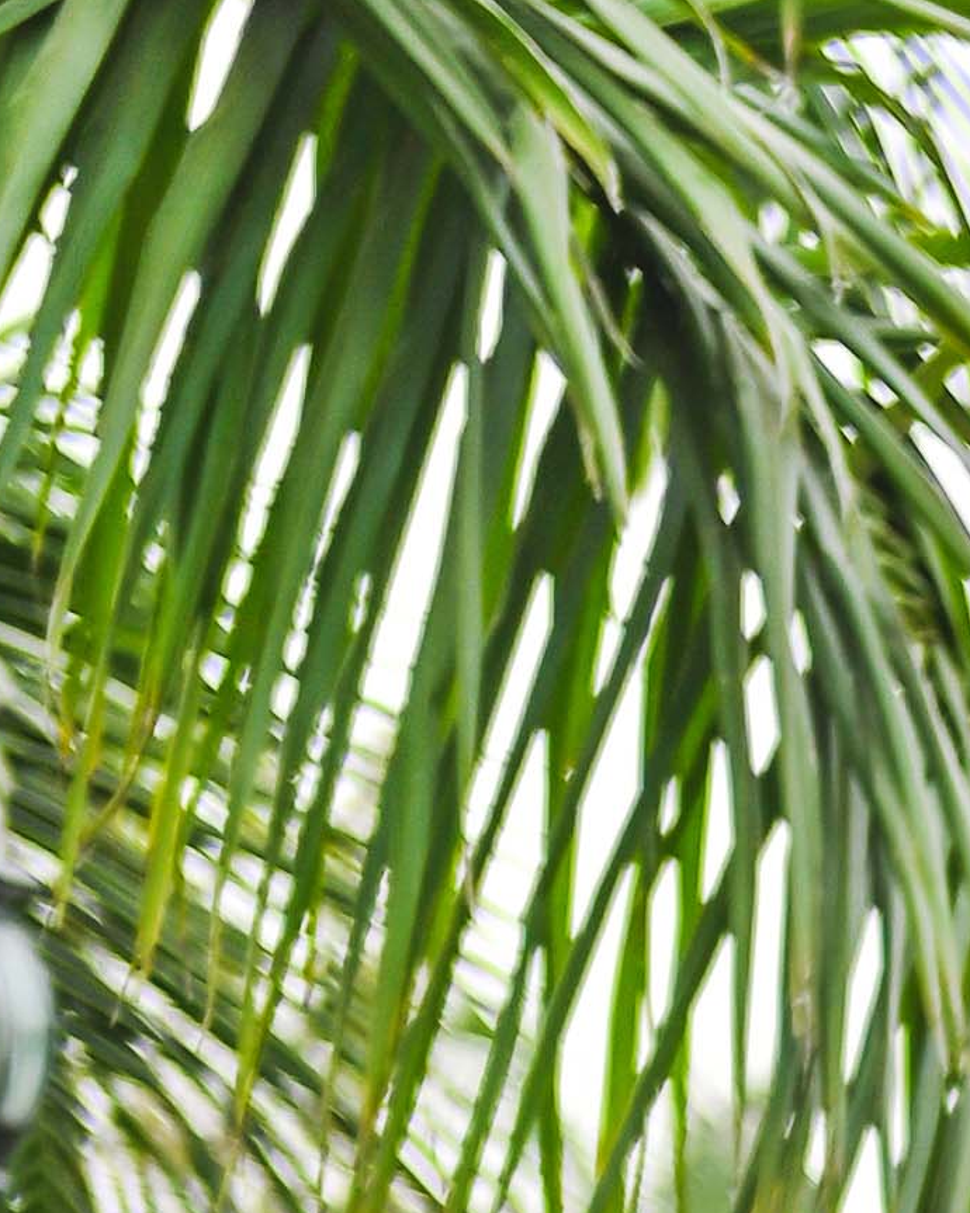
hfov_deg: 5.6
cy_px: 2738
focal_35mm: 263
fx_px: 9441
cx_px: 2789
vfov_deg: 7.0
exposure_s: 1/1250
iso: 100
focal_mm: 40
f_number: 2
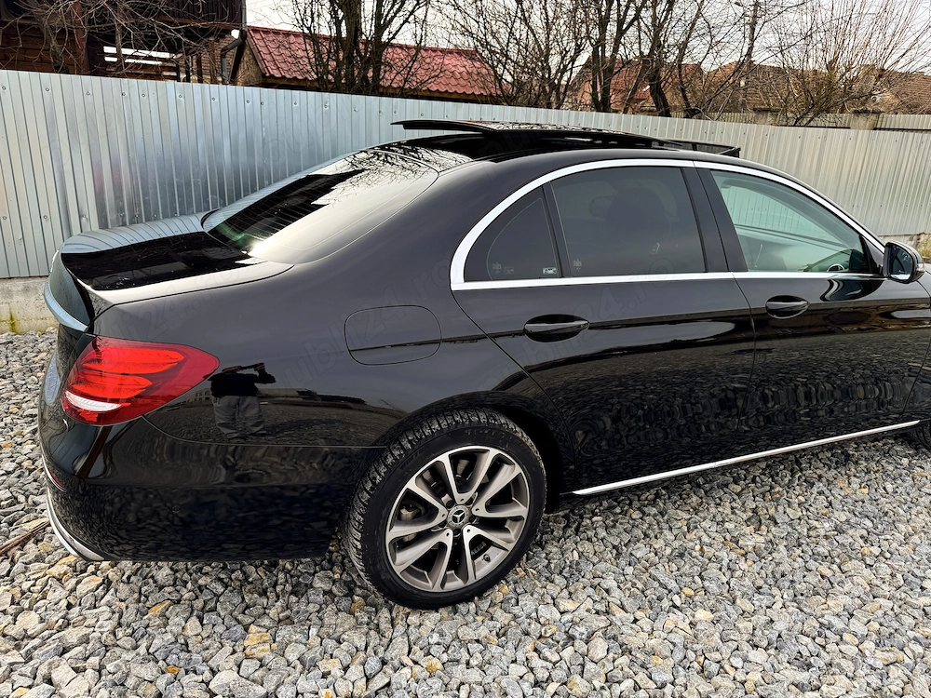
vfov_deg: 56.8
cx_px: 466
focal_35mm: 24
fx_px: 645
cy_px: 349
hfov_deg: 71.6
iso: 80
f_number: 1.78
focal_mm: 6.76
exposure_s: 1/1131
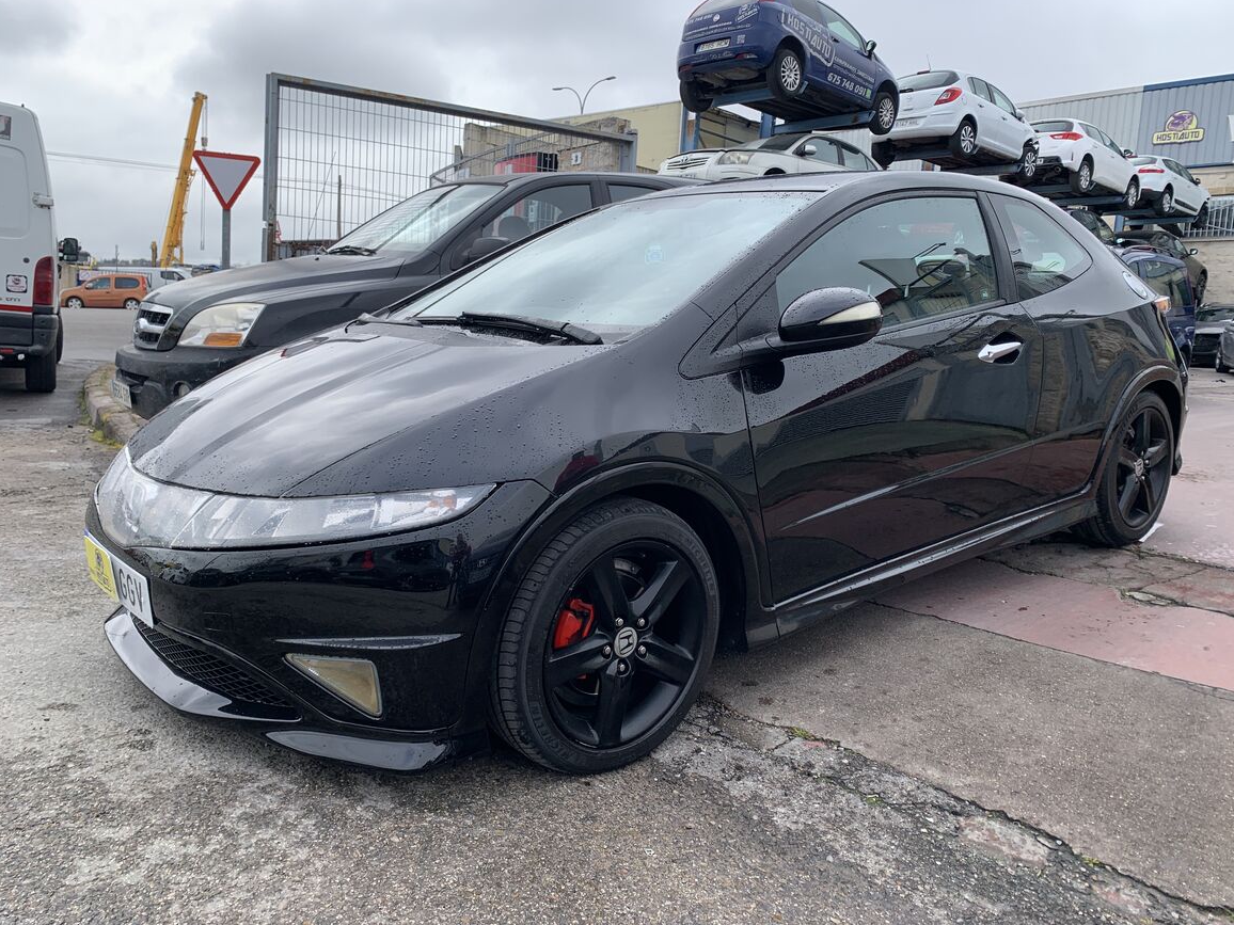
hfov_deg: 65.3
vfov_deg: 51.3
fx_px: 963
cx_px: 636
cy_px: 450
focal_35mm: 27
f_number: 1.8
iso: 25
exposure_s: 1/954
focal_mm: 4.25
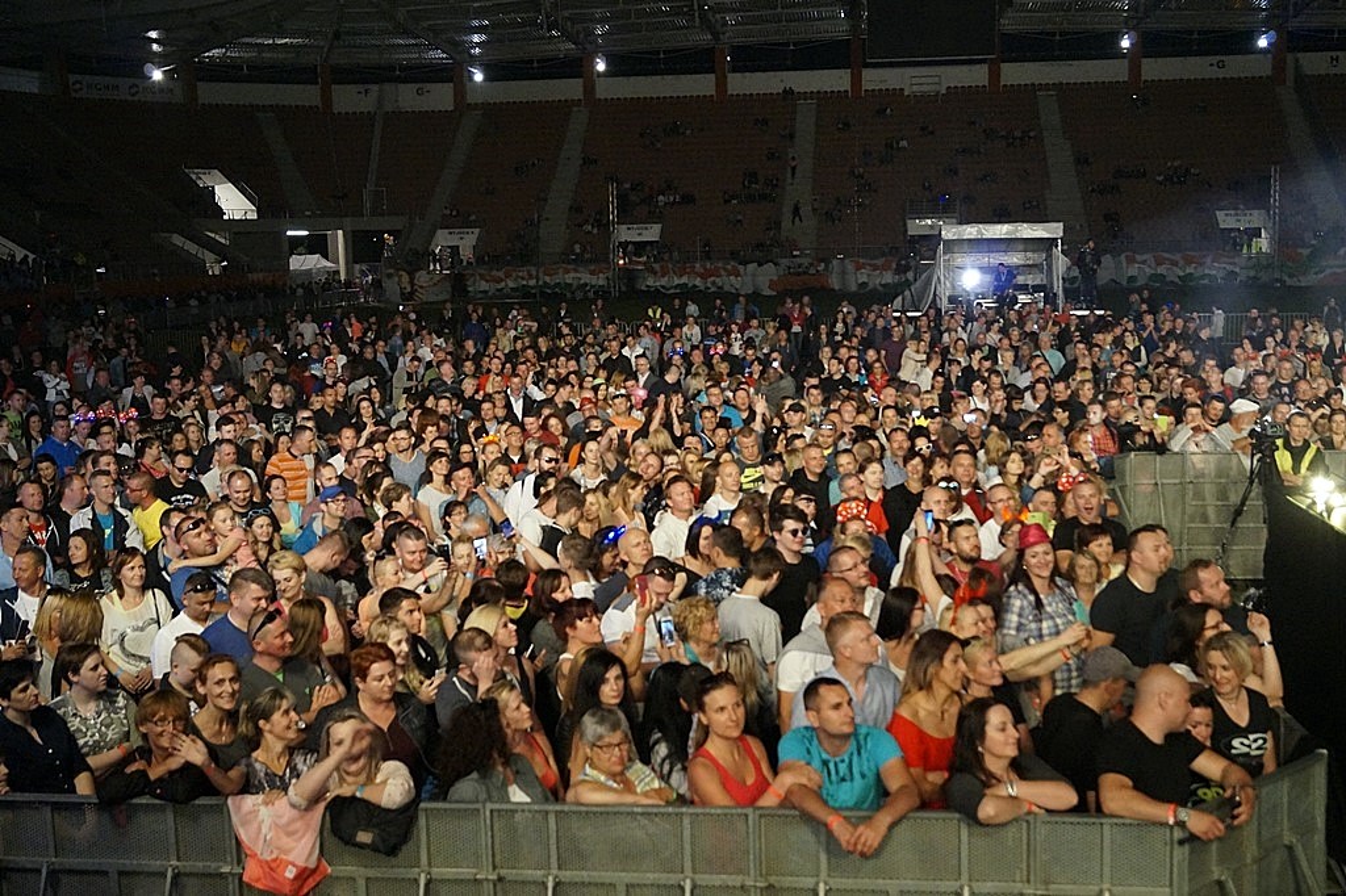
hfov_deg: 46.4
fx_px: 1570
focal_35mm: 42
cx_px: 673
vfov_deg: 31.9
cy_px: 448
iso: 3200
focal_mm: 28
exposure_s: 1/125
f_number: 4.5
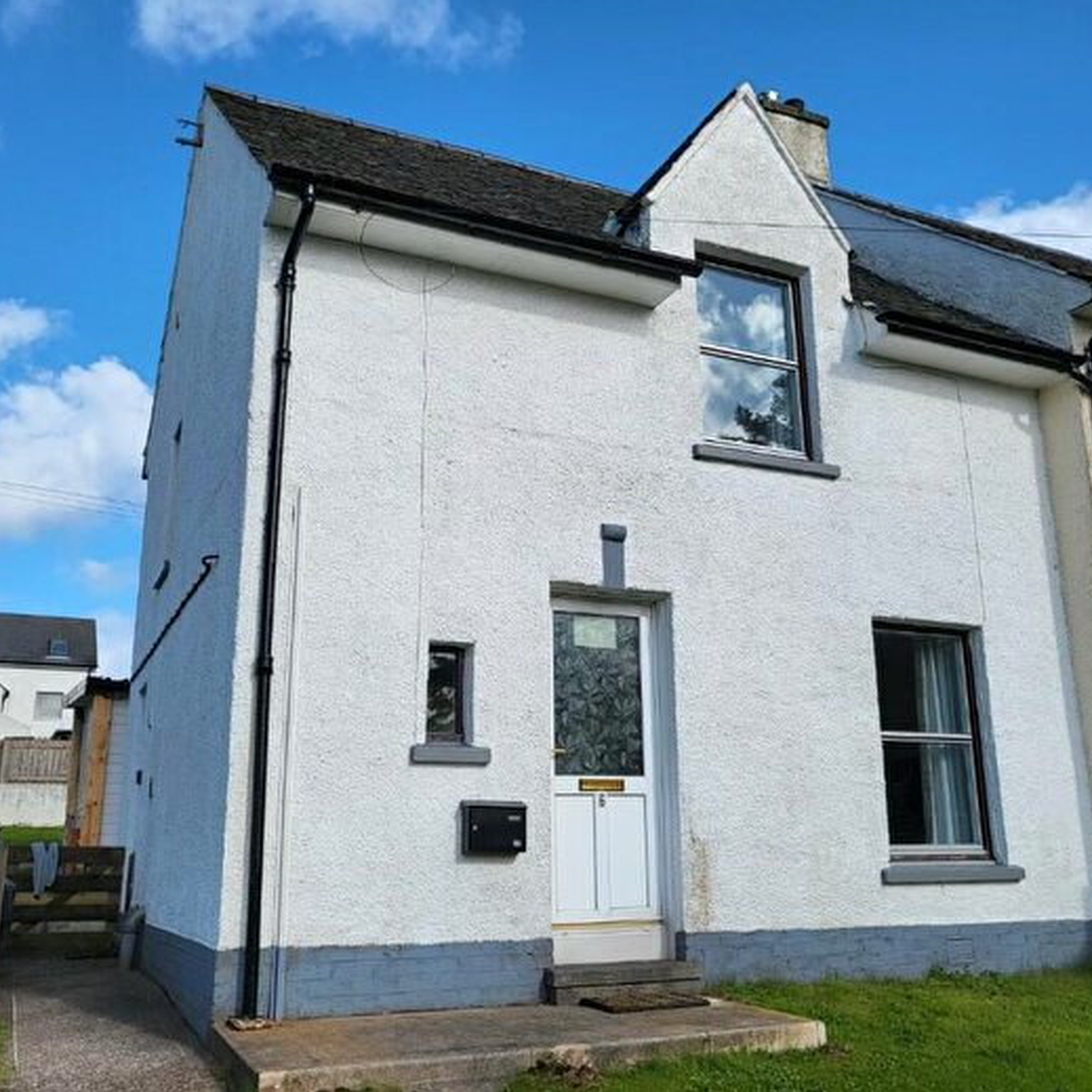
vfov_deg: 52.5
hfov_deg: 52.5
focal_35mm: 31
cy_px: 544
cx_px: 581
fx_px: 1106
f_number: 1.8
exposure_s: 1/2843
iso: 50
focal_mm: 4.25
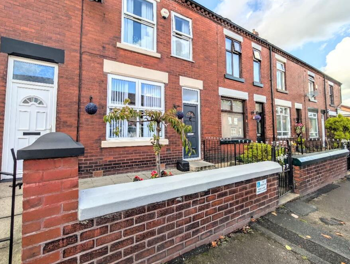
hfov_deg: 101.5
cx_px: 153
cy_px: 121
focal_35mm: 14
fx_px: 142
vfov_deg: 85.6
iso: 49
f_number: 1.7
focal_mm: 2.02
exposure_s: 1/2000
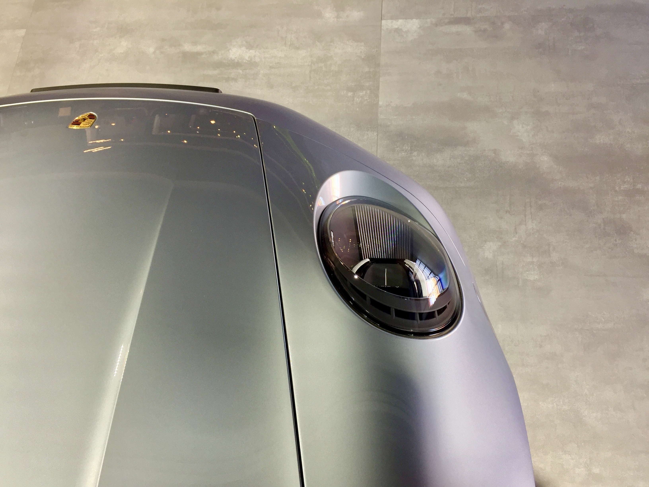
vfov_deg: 48.2
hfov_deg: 61.7
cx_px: 324
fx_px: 544
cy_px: 244
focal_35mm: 29
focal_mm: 4.15
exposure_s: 1/33
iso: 64
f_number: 2.2
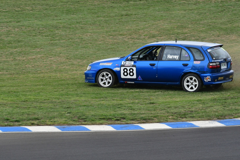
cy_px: 80
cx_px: 120
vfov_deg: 2.5
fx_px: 3601
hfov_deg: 3.8
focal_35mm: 540
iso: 800
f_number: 11
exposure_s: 1/640
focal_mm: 360
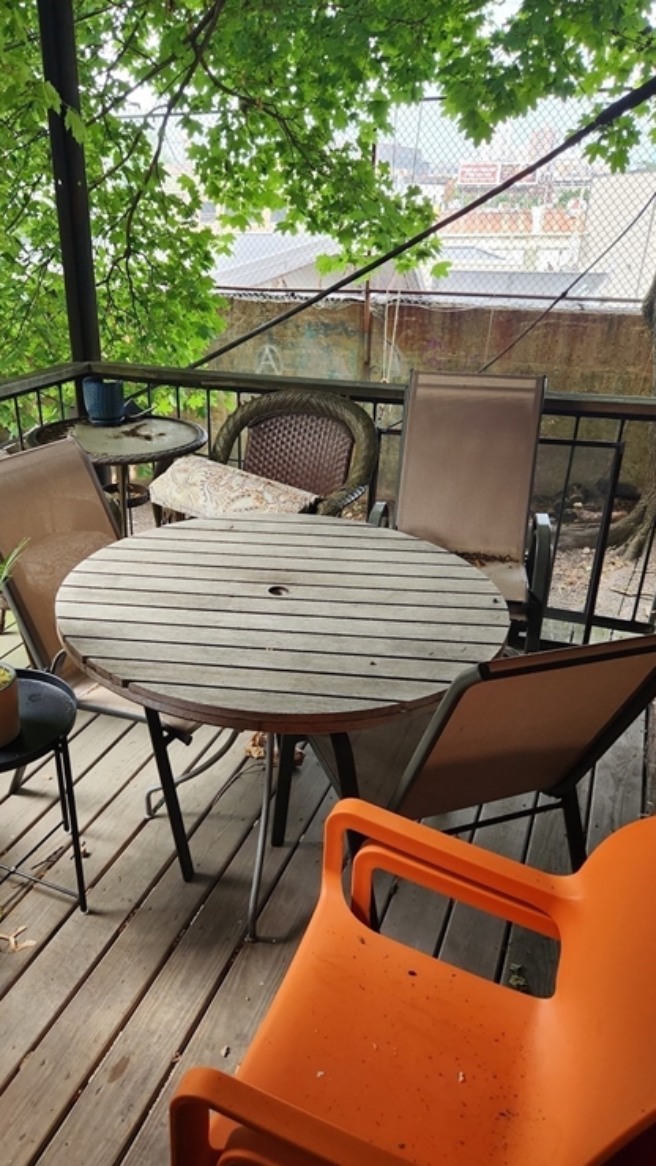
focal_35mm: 26
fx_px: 804
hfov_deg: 43.9
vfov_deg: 71.9
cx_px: 238
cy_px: 594
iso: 125
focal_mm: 5.4
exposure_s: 1/180
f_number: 1.8
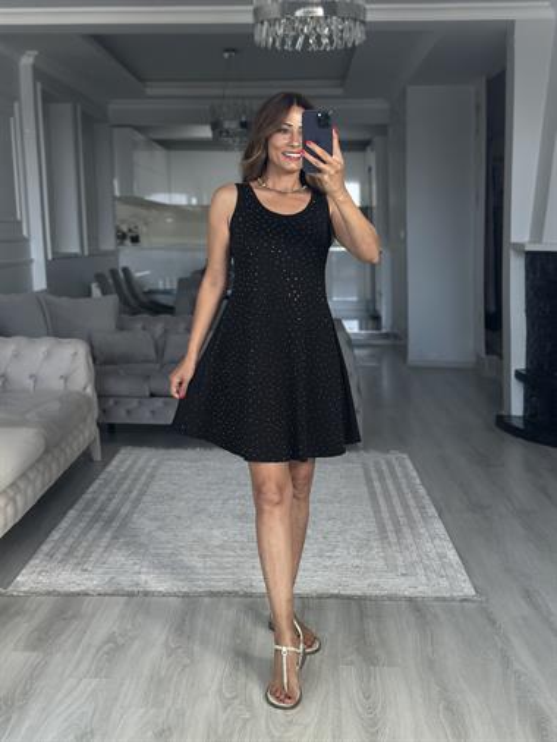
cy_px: 371
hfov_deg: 30.3
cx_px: 278
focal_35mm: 48
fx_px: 1029
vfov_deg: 39.6
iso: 125
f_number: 1.78
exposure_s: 1/121
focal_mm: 6.86
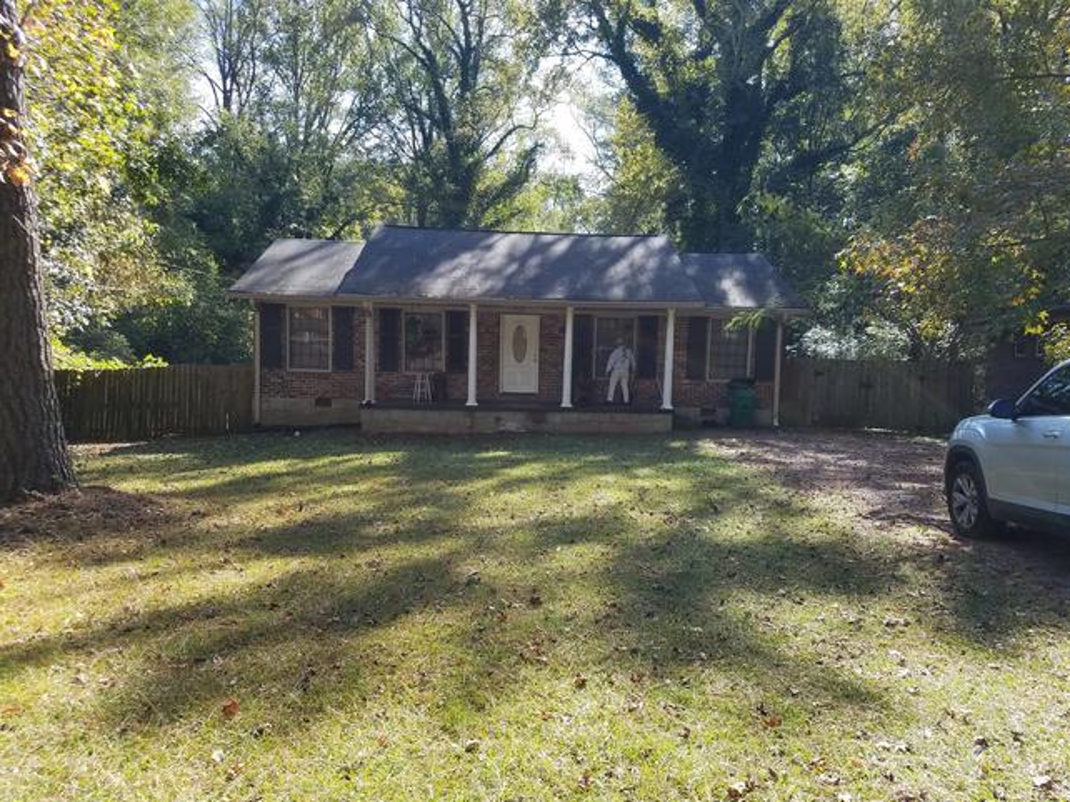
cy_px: 415
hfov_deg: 65.3
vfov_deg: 51.3
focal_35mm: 27
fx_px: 834
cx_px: 554
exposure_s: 1/566
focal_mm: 4.2
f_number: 1.7
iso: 50
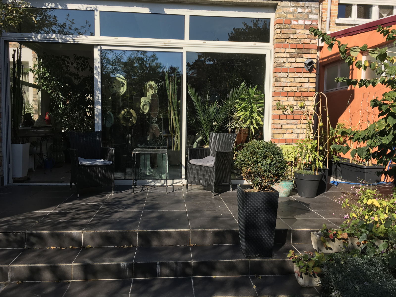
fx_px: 332
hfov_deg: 61.7
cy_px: 148
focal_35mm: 29
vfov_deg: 48.2
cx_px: 198
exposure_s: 1/1479
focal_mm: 4.15
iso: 25
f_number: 2.2
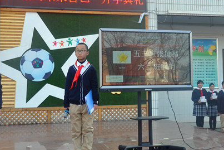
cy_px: 62
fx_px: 417
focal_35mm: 67
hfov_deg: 29.9
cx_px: 145
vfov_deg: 20.3
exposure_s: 1/60
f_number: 8
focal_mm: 30
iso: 200
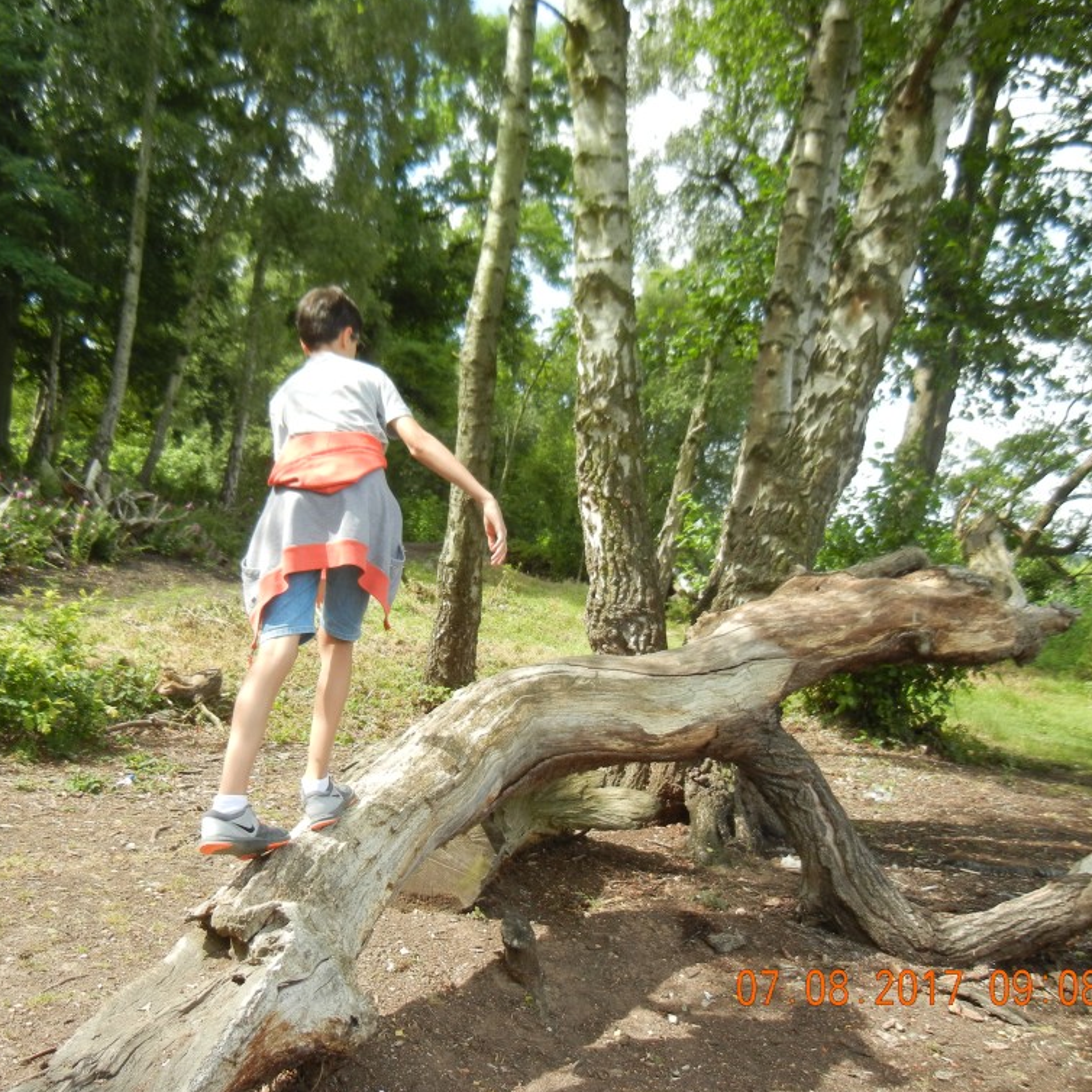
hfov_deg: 45.9
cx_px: 450
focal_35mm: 36
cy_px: 547
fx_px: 1285
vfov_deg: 46.0
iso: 160
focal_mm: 5.4
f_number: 3.5
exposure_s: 1/482
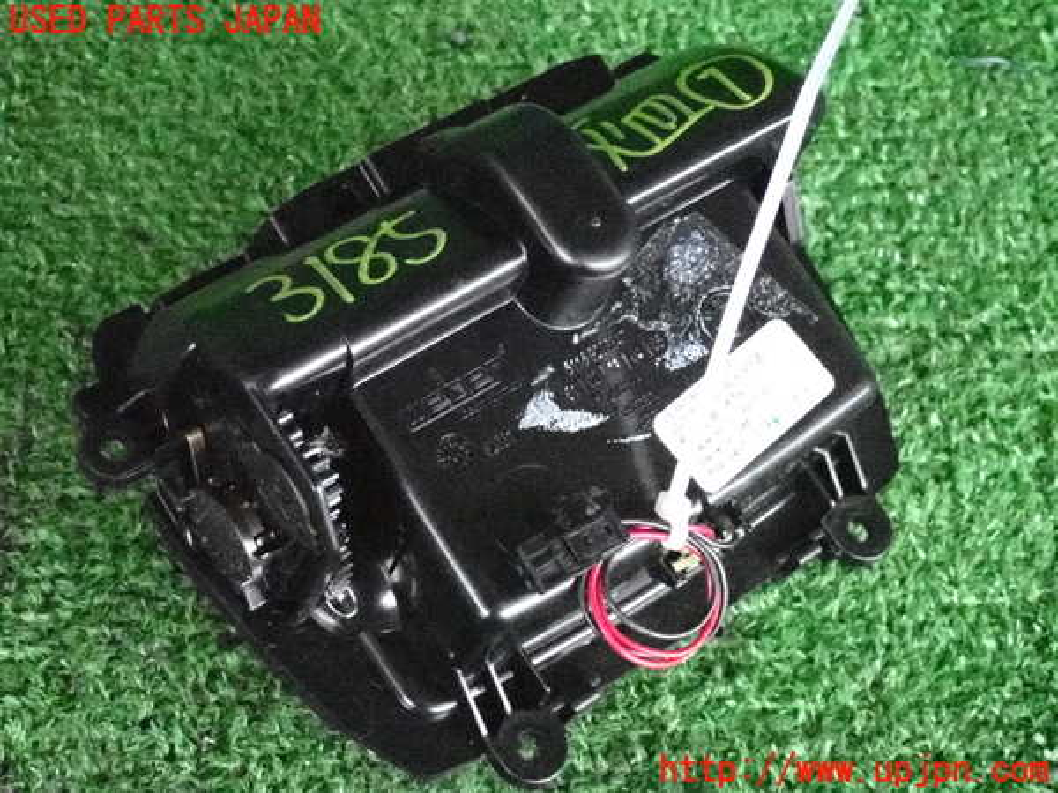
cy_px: 396
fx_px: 2170
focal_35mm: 71
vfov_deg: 20.7
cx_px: 529
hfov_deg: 27.4
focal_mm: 12.73
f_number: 3.9
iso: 12800
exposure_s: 1/125
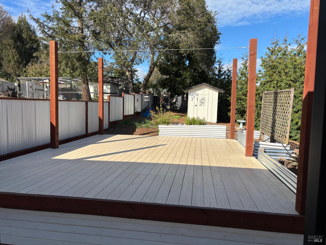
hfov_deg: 67.3
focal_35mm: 26
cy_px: 122
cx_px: 163
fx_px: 245
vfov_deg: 53.1
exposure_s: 1/2571
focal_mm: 5.96
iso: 50
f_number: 1.6
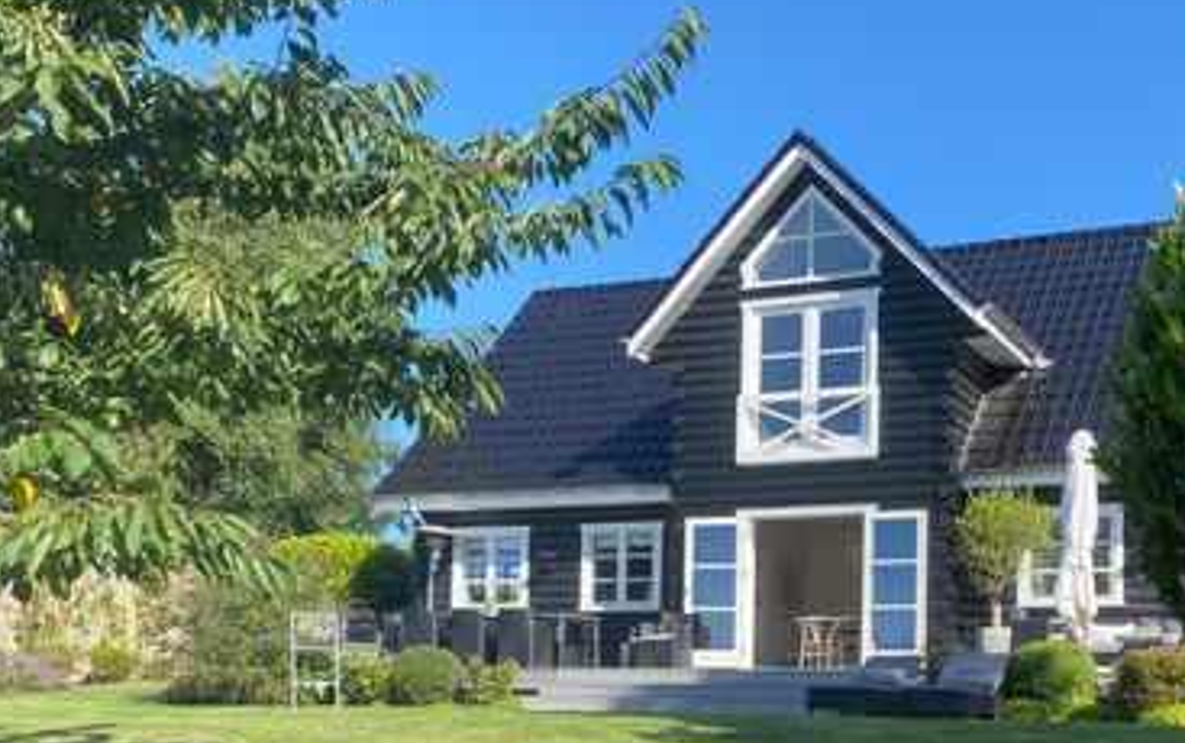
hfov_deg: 43.6
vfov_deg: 27.9
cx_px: 801
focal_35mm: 45
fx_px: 1454
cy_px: 630
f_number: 1.8
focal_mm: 4.25
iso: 32
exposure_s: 1/1043
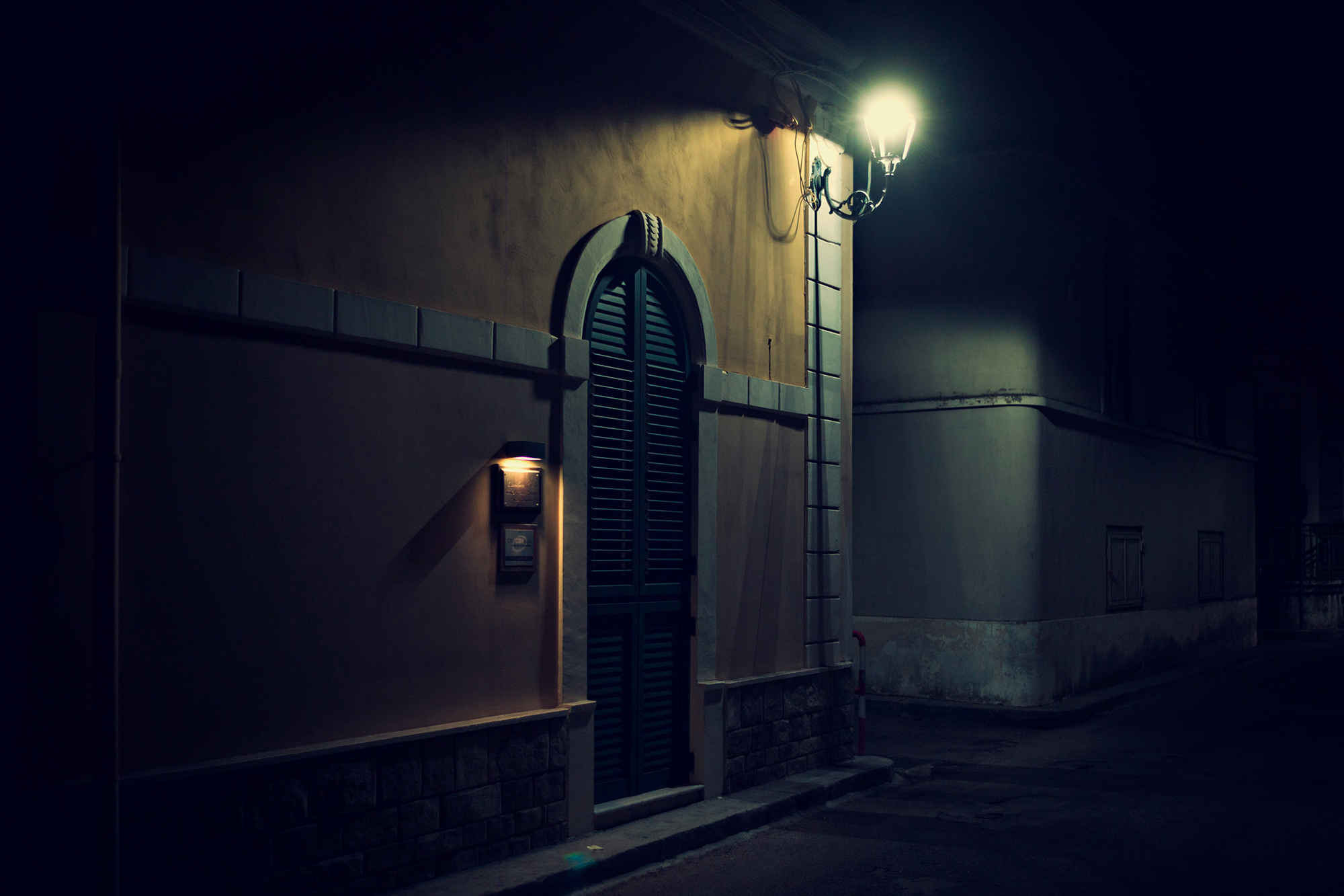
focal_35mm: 35
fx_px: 1306
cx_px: 672
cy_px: 448
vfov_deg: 37.8
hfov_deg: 54.4
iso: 400
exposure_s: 1/90
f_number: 1.4
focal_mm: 35
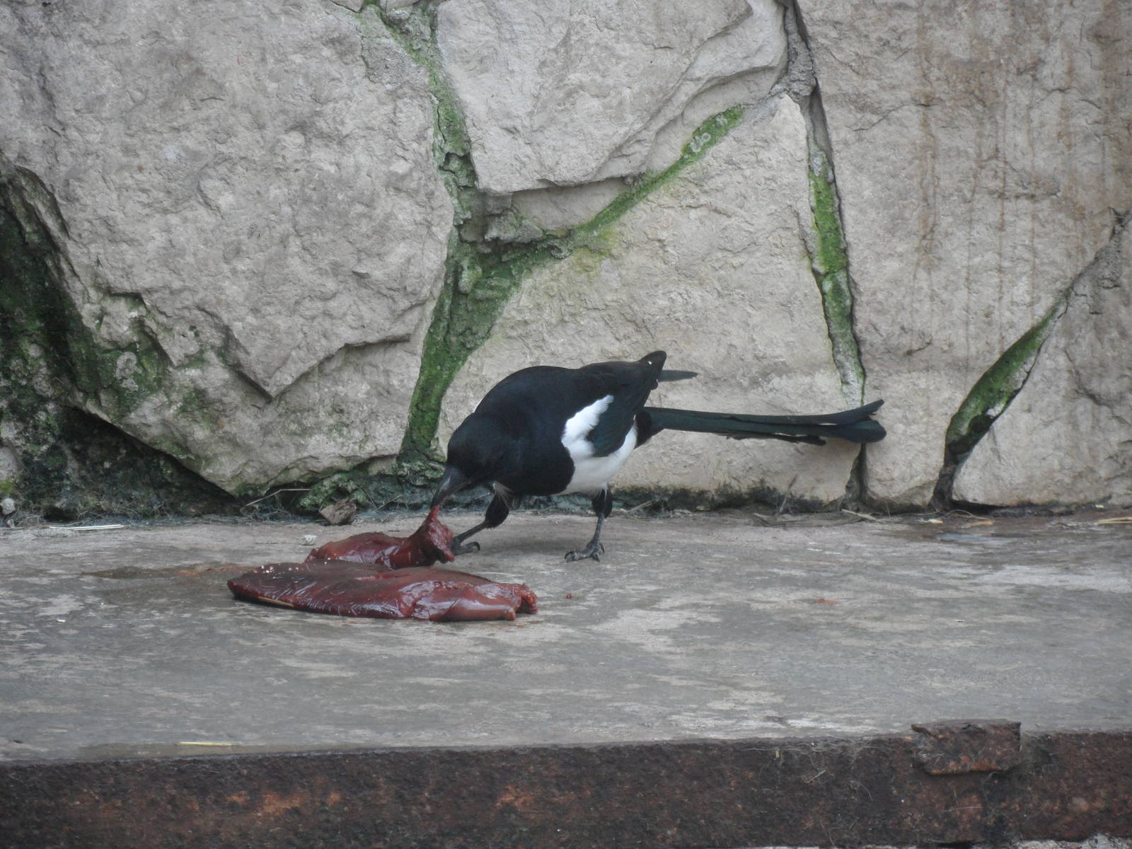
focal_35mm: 300
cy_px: 424
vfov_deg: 5.0
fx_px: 9810
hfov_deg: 6.6
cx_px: 566
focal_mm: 49.4
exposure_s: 1/60
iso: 200
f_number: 5.4
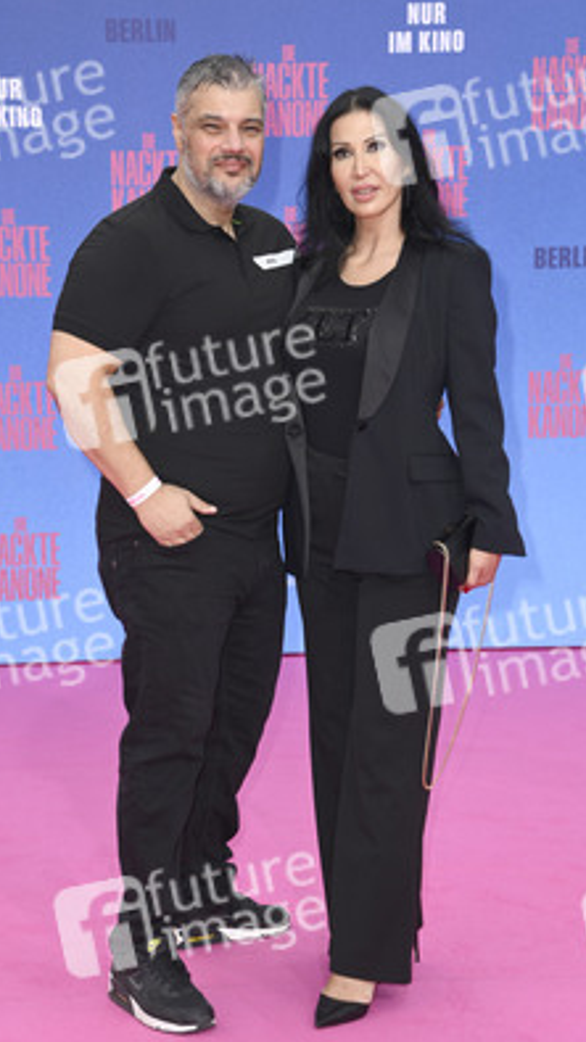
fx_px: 2488
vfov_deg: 23.7
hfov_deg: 13.4
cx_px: 267
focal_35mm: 90
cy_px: 520
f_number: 7.1
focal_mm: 85
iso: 250
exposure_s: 1/250
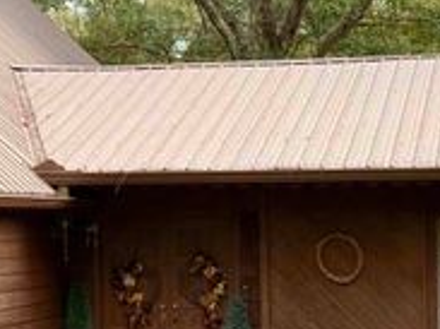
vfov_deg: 11.2
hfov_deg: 15.1
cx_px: 248
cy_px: 294
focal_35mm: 131
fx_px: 1664
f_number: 1.78
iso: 80
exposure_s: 1/513
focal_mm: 6.76
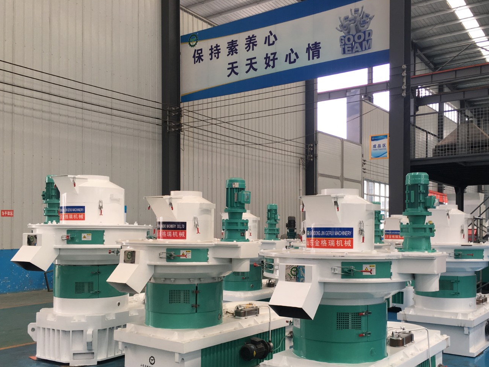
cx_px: 276
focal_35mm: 36
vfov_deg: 39.4
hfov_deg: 51.2
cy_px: 225
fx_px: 509
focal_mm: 4.15
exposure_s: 1/100
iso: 25
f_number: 2.2
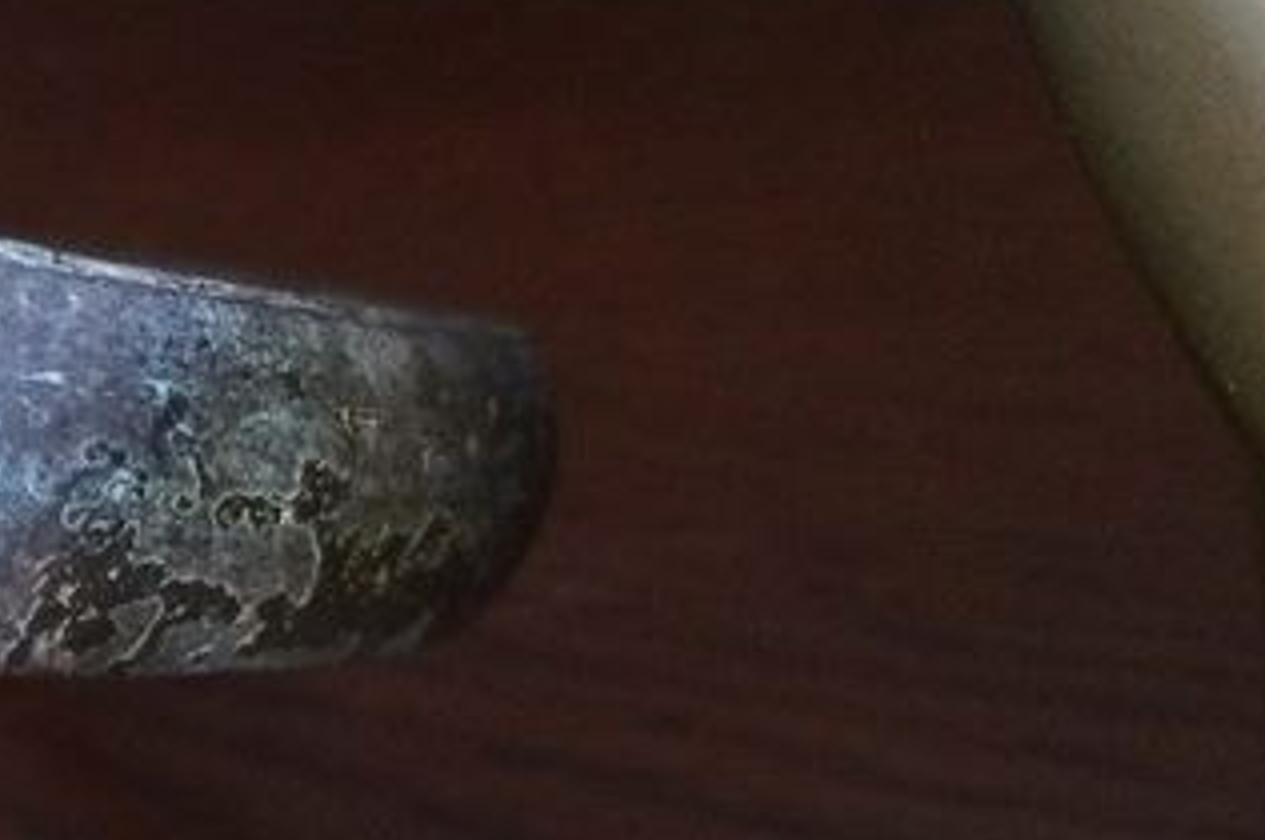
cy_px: 338
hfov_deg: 21.2
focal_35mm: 89
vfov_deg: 15.3
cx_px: -268
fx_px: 3124
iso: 125
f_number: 2.2
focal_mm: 4.12
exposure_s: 1/30
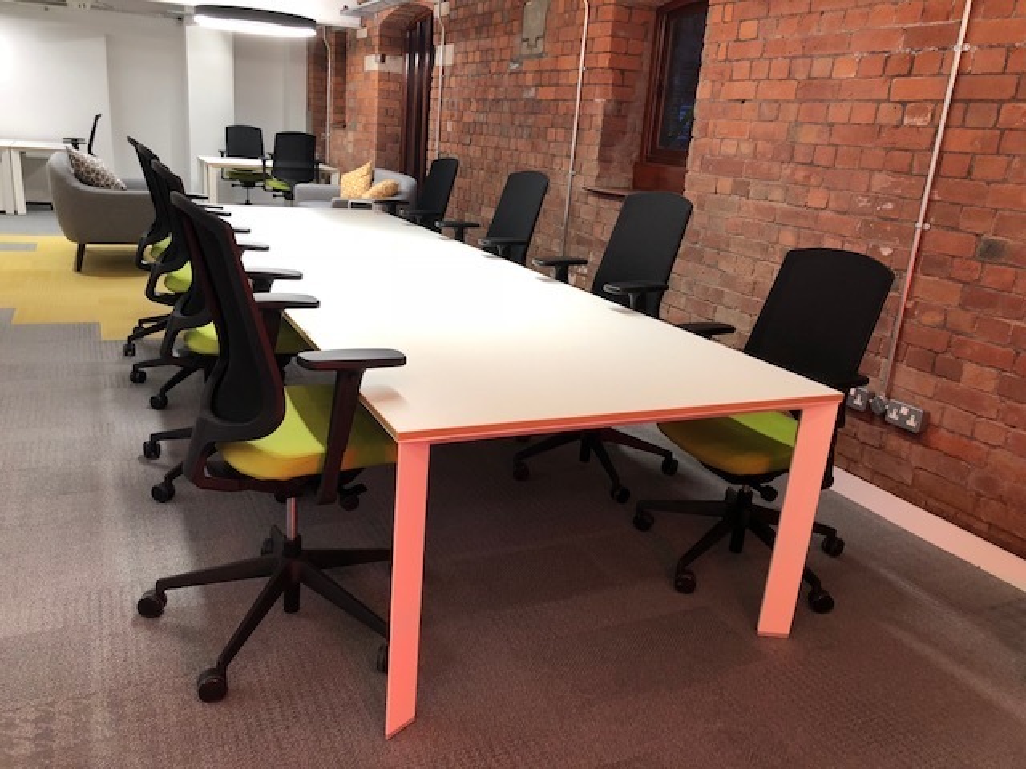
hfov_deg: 63.4
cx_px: 513
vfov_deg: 49.7
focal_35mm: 28
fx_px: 830
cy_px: 384
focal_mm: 3.99
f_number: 1.8
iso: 40
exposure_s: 1/25
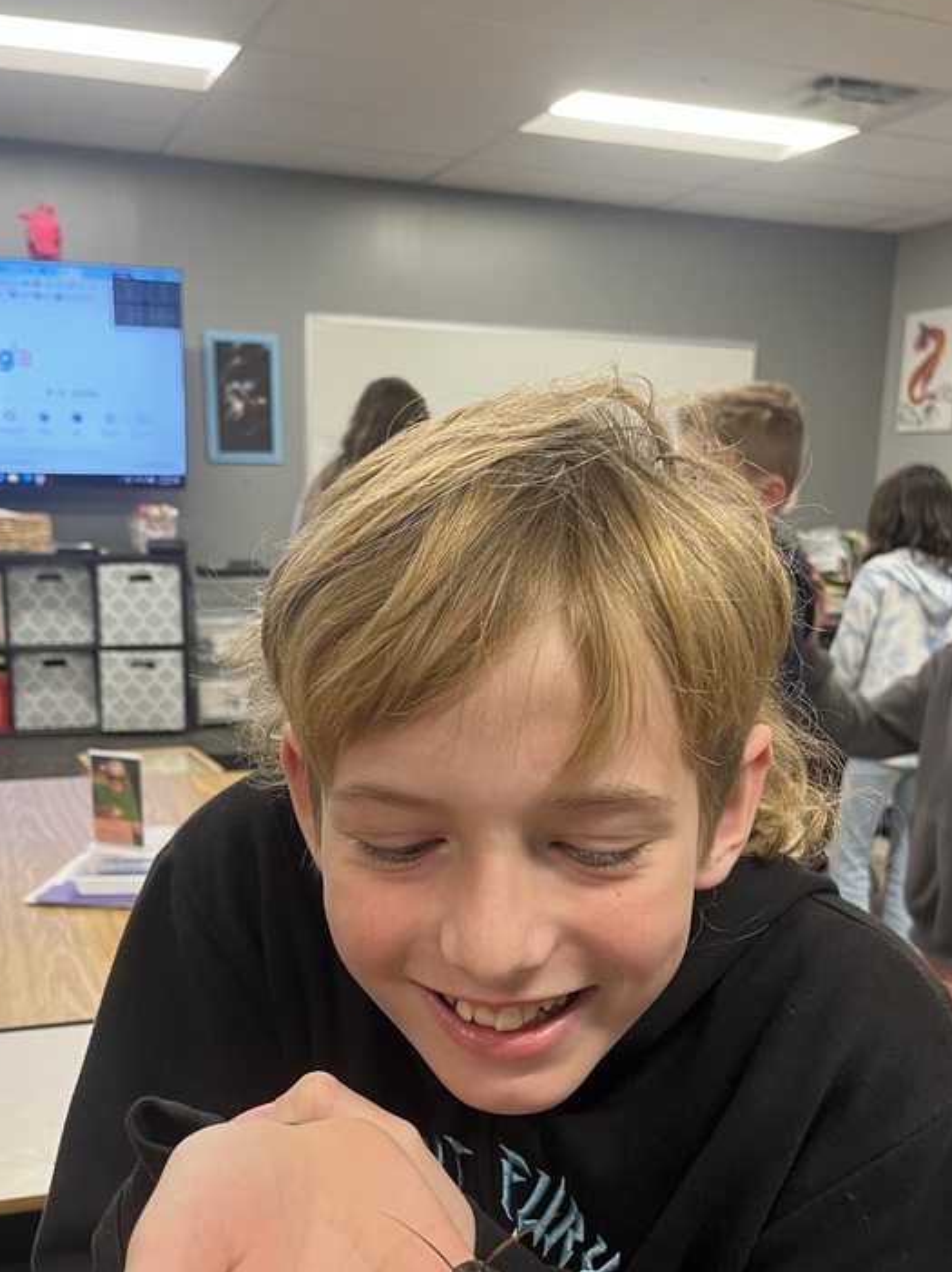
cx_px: 493
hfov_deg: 37.7
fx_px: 1395
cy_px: 842
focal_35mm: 38
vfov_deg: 48.2
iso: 125
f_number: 1.6
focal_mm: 5.1
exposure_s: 1/60
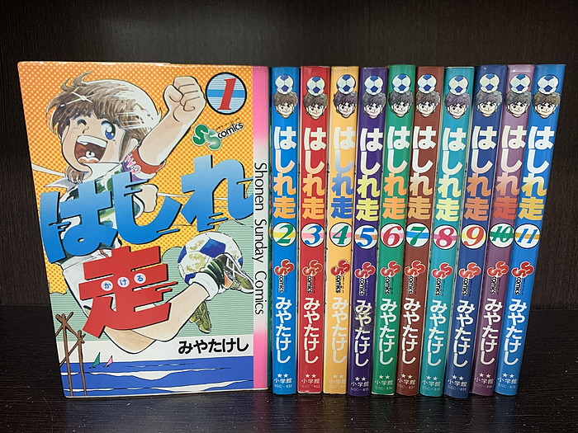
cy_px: 216
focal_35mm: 26
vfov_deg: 53.1
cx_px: 289
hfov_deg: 67.3
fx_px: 434
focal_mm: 4.25
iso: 320
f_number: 1.8
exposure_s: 1/50
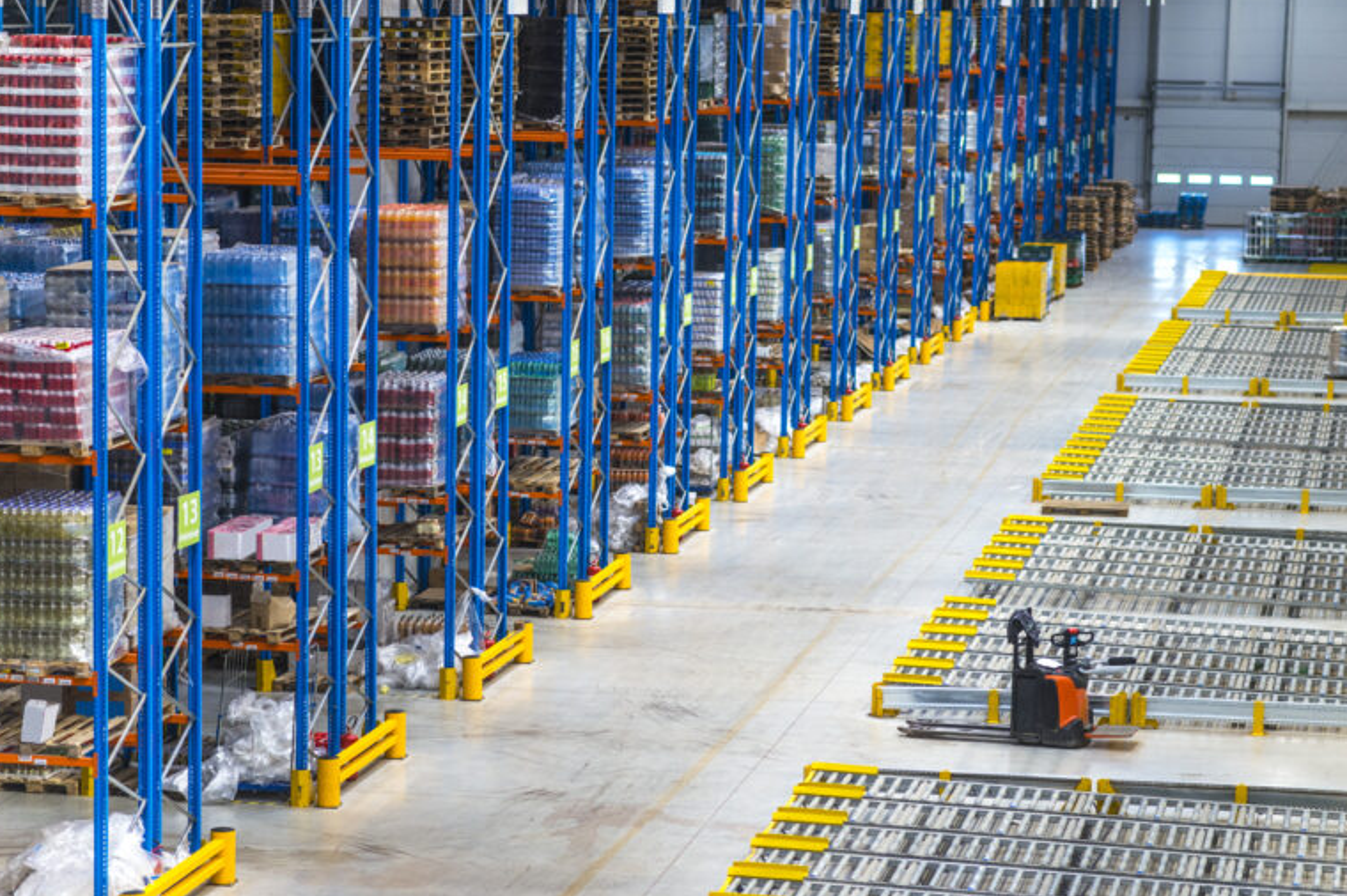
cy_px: 447
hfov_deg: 23.7
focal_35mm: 86
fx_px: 3216
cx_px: 670
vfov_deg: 15.9
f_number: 1.8
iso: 500
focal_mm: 85
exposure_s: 1/125
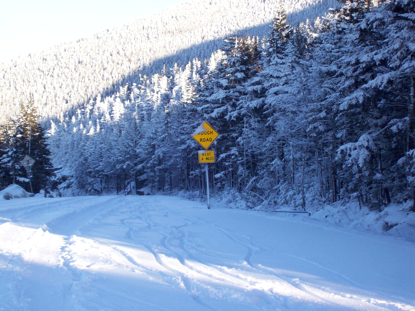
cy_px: 156
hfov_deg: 18.2
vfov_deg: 13.7
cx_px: 208
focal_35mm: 108
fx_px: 1294
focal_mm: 18
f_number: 4.8
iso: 80
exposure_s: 1/229
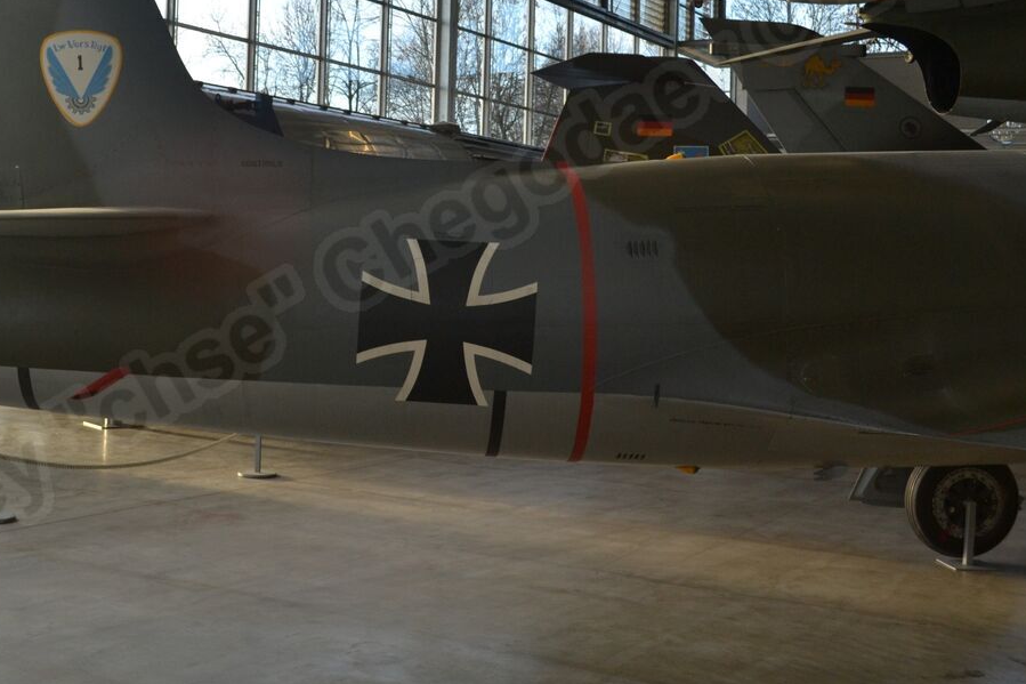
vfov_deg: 28.5
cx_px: 403
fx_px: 1339
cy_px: 244
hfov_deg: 41.7
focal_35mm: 47
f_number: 5.6
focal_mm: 22
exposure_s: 1/125
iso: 320
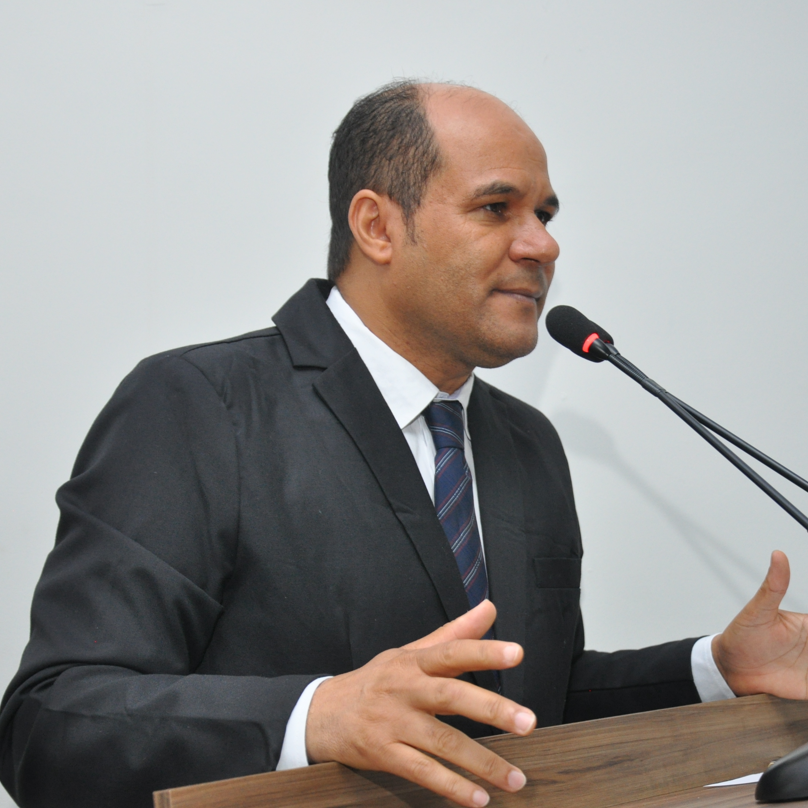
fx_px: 2033
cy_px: 403
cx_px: 492
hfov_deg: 22.4
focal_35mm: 77
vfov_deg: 22.5
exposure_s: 1/60
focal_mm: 40
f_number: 5.6
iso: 800
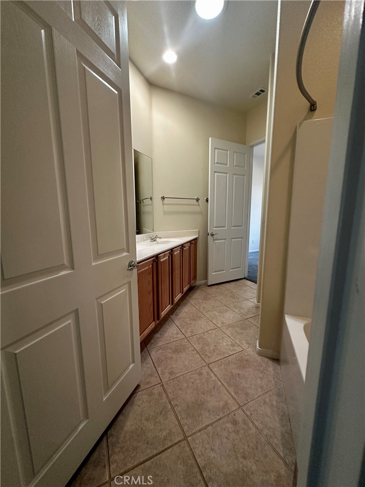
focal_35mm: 14
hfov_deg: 85.7
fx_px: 197
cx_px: 182
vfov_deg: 102.1
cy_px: 244
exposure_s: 1/60
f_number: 2.2
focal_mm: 2.22
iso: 250
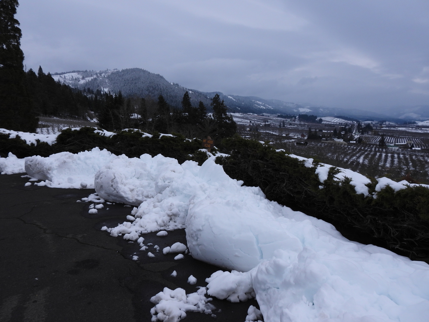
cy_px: 161
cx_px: 214
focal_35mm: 24
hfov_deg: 71.6
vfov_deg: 56.8
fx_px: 297
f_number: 2.8
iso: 100
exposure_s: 1/1600
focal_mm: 4.3
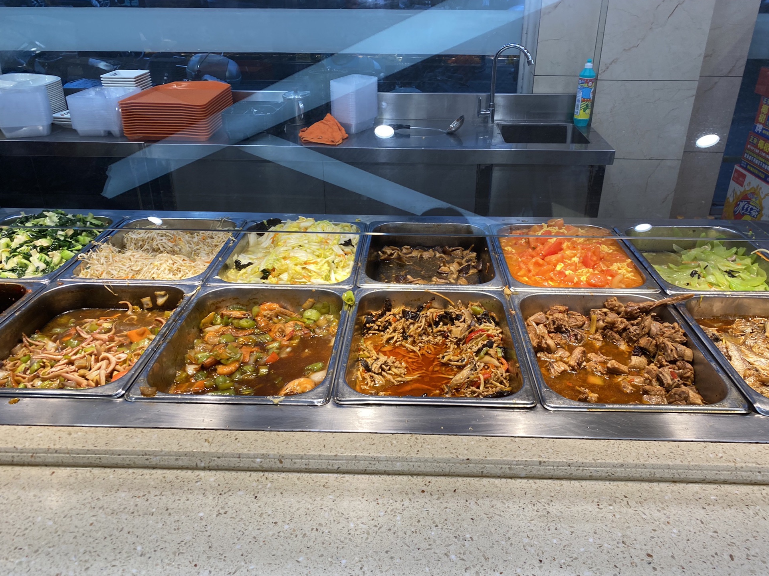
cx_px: 398
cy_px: 288
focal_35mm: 27
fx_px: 600
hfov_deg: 65.3
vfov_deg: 51.3
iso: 50
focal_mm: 4.25
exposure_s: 1/100
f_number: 1.8
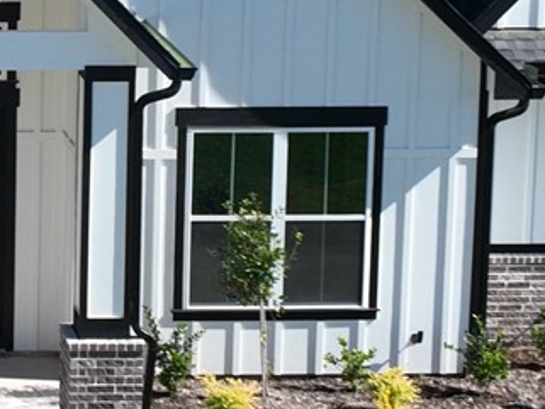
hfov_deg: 12.4
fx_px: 2410
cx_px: -213
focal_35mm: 153
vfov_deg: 9.7
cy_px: 45
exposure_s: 1/1600
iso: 100
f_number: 2.8
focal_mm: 12.29
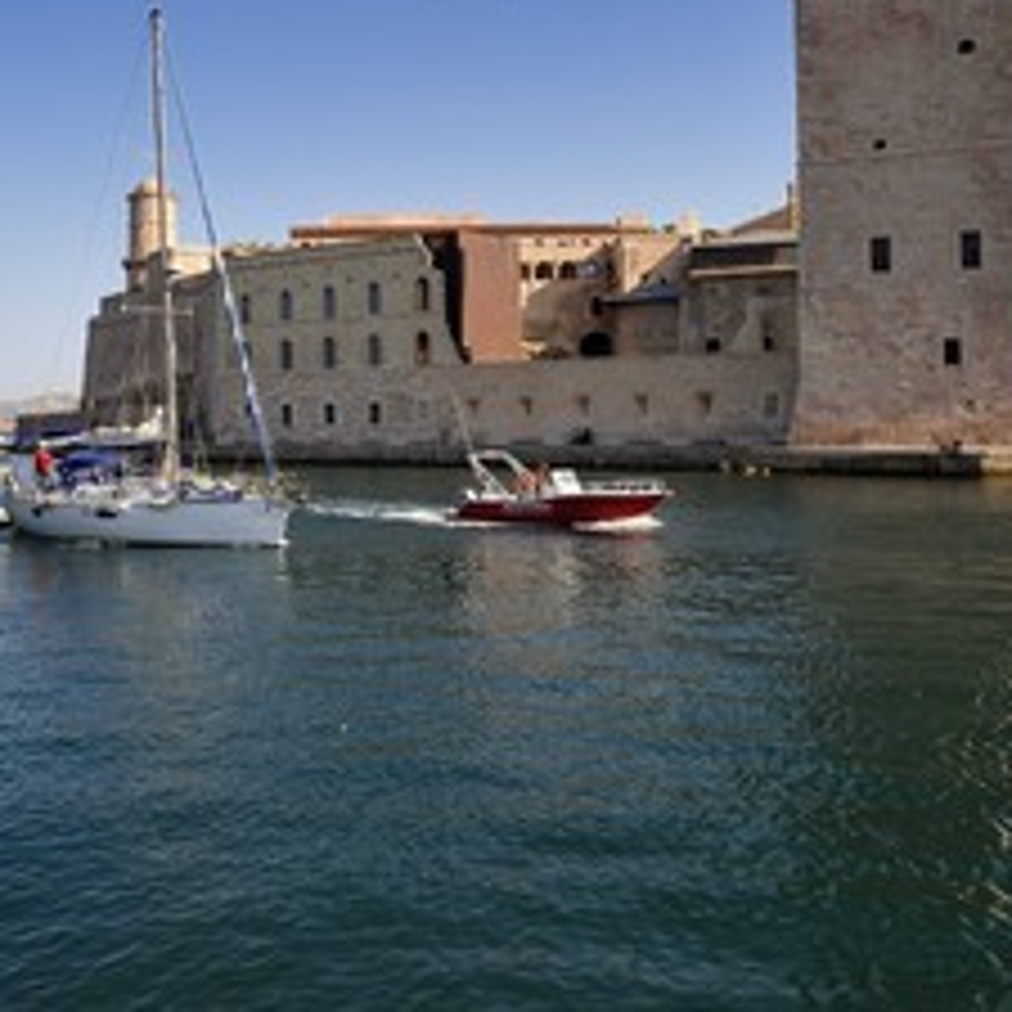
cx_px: 283
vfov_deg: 43.6
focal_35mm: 38
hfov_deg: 42.8
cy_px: 391
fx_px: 1257
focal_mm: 24
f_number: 11
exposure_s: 1/250
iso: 200
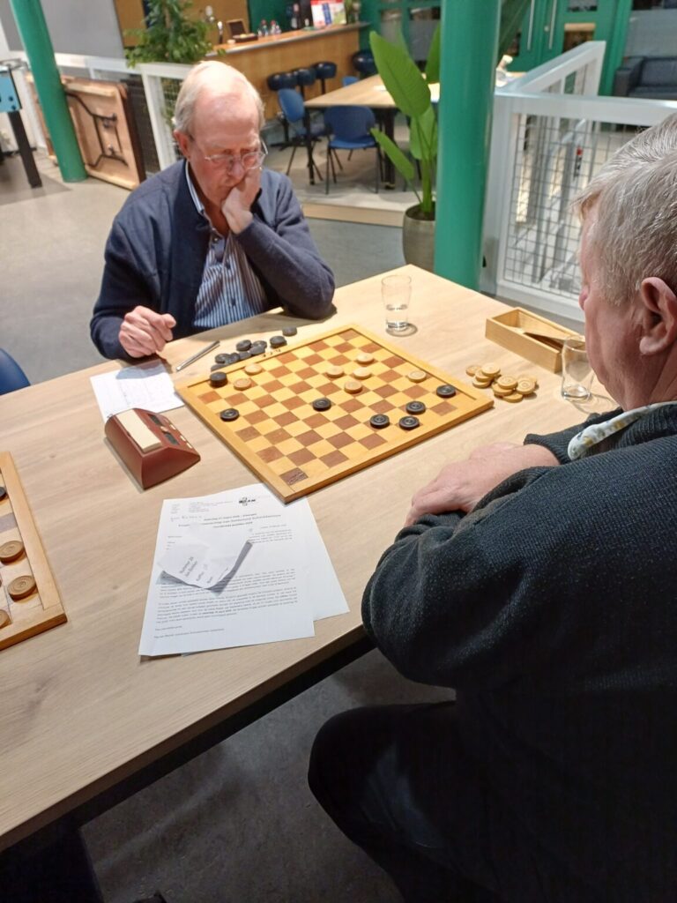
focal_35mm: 25
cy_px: 452
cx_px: 338
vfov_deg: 69.4
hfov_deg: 54.9
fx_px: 652
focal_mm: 4.65
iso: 400
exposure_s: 1/25
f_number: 1.8
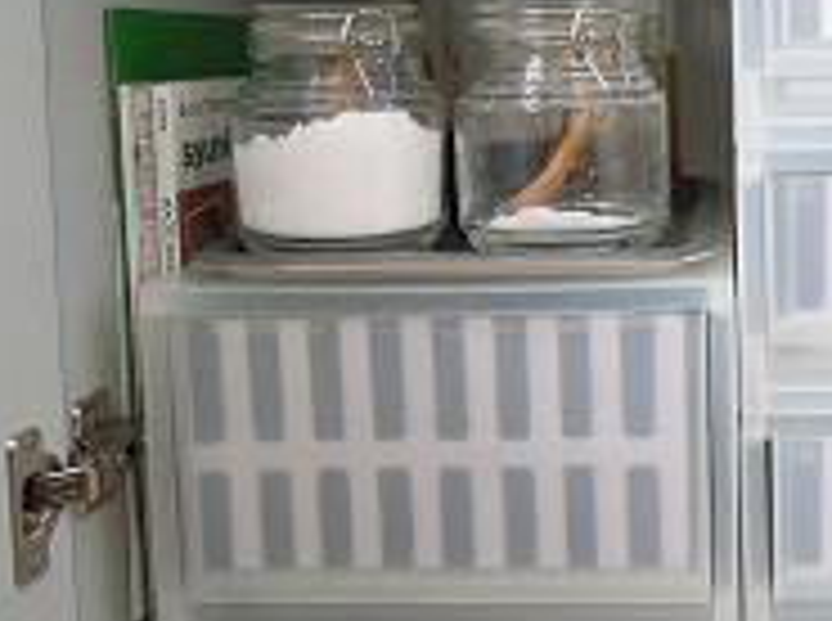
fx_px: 1247
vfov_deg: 27.5
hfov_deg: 35.6
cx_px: 670
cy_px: 144
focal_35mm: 52
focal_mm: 4.3
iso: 1600
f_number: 5
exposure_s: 1/20
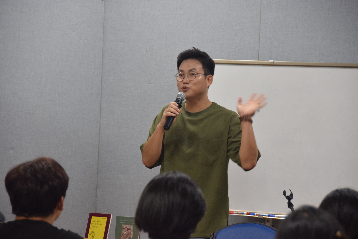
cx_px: 179
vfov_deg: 7.6
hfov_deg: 11.4
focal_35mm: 180
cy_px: 120
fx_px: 1791
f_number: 5.3
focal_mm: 120
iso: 1000
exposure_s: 1/60
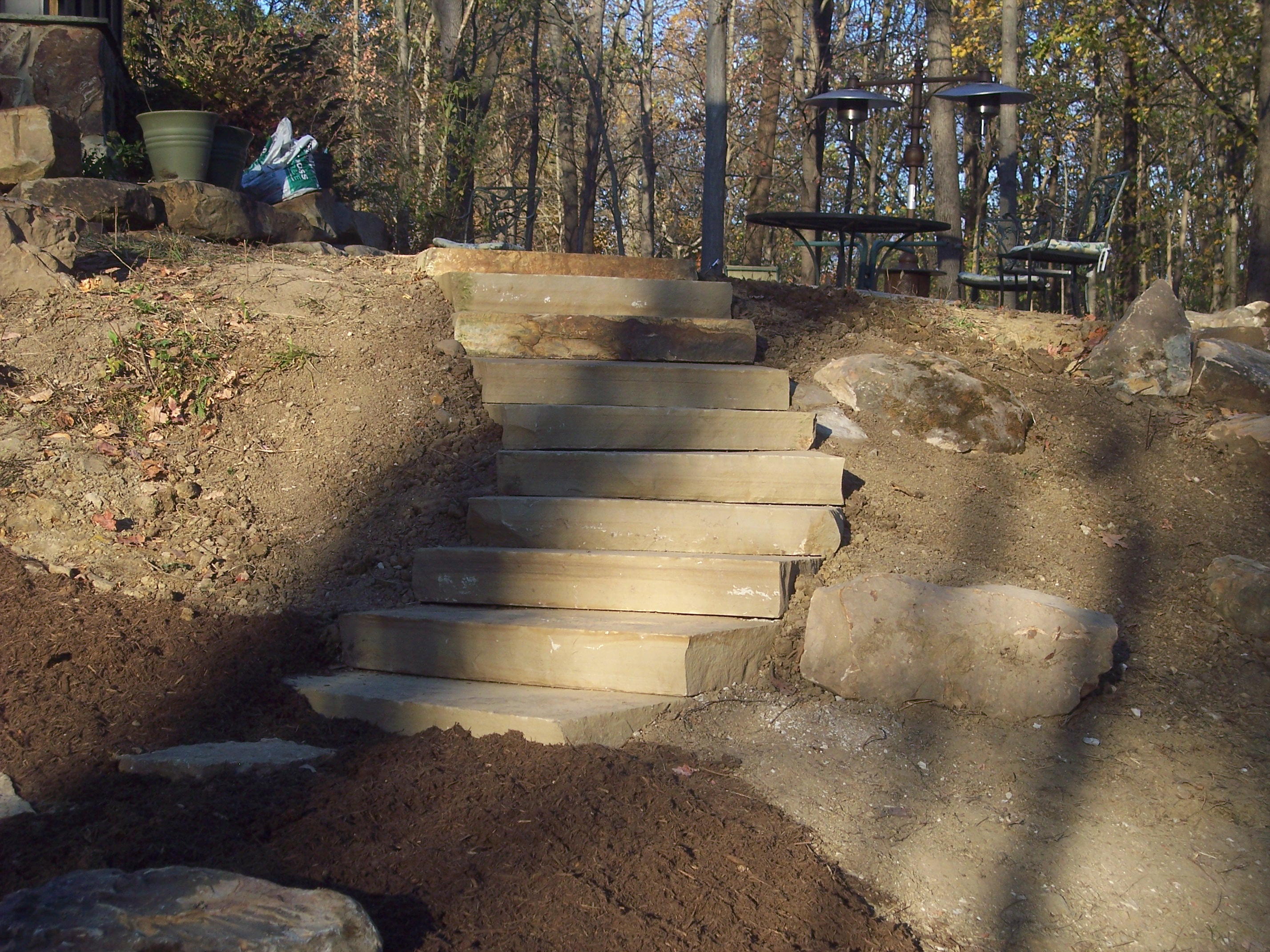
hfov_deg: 29.8
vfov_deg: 22.6
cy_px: 476
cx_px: 635
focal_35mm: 65
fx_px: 2385
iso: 100
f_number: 4
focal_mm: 13.3
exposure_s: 1/250
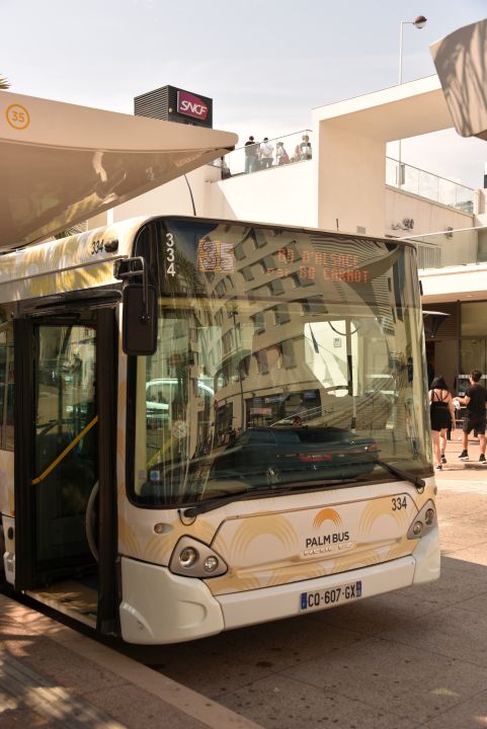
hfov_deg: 30.6
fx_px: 891
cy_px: 364
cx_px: 244
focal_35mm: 44
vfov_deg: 44.5
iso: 100
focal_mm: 44
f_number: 8
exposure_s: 1/250
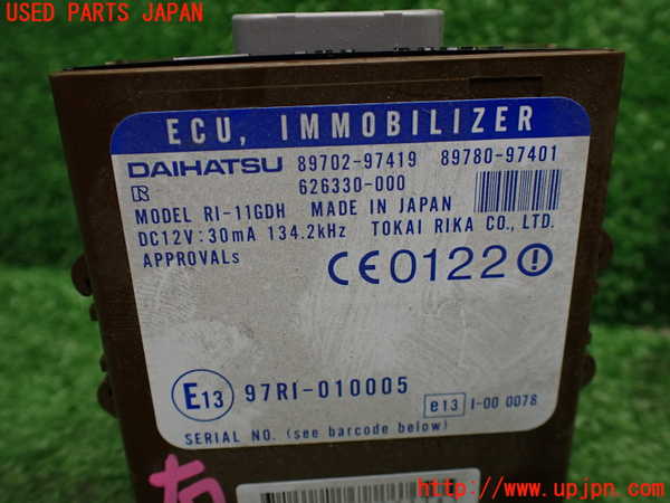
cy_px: 252
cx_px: 335
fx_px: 581
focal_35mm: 30
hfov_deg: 60.0
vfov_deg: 46.8
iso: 320
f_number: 2.3
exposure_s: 1/125
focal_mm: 5.4
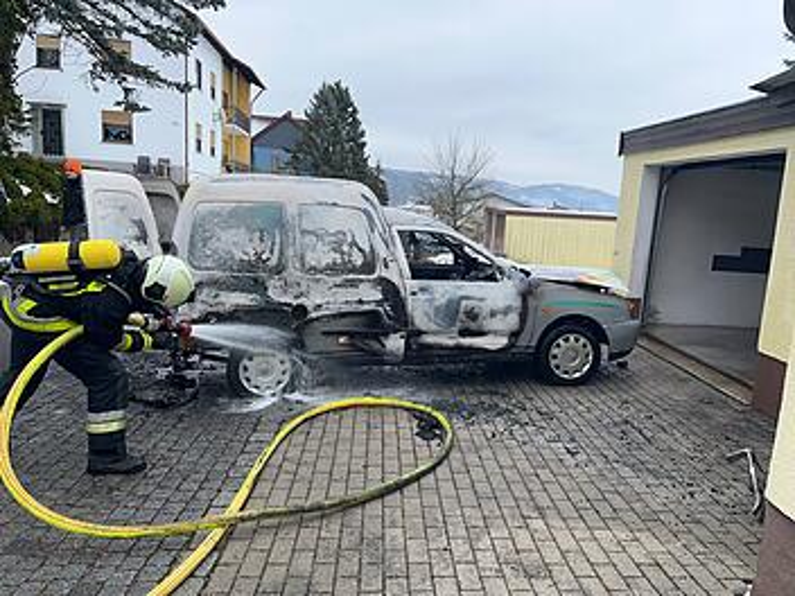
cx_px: 398
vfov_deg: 53.1
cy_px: 298
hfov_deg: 67.3
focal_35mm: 26
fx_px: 597
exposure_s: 1/975
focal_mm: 5.1
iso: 50
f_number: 1.6
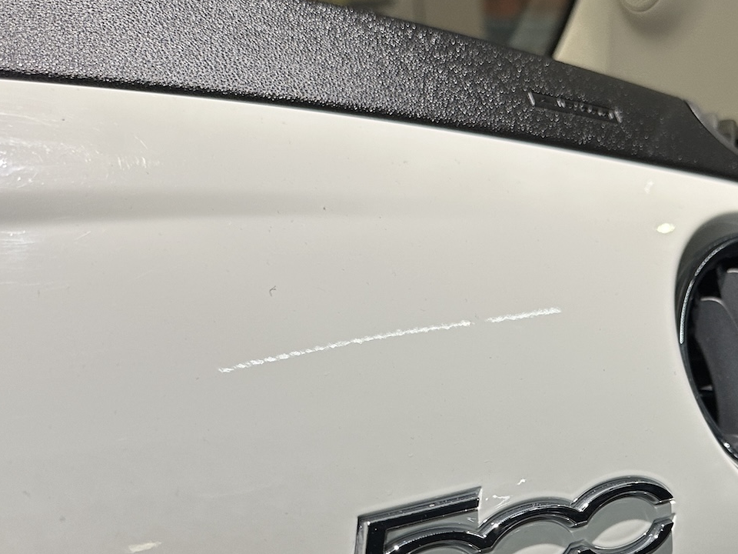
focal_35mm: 48
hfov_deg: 38.8
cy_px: 458
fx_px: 1023
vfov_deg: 29.4
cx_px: 534
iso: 160
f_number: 1.78
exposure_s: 1/70
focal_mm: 6.86
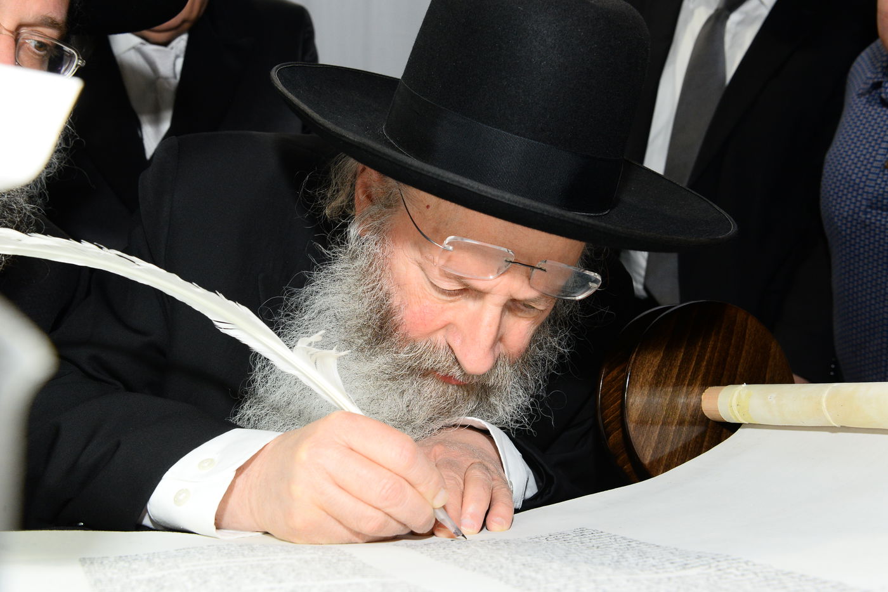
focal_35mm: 42
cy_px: 296
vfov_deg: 31.9
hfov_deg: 46.4
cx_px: 444
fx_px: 1036
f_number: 9
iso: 1600
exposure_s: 1/100
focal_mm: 42
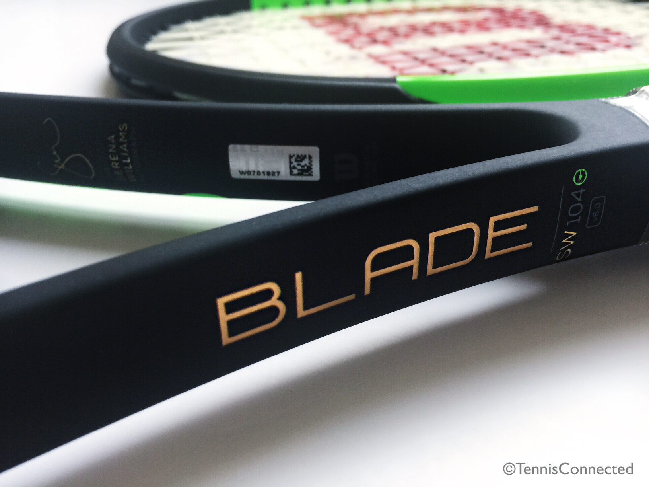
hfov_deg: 61.7
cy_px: 244
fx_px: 544
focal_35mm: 29
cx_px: 324
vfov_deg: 48.2
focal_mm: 4.15
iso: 64
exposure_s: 1/17
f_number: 2.2
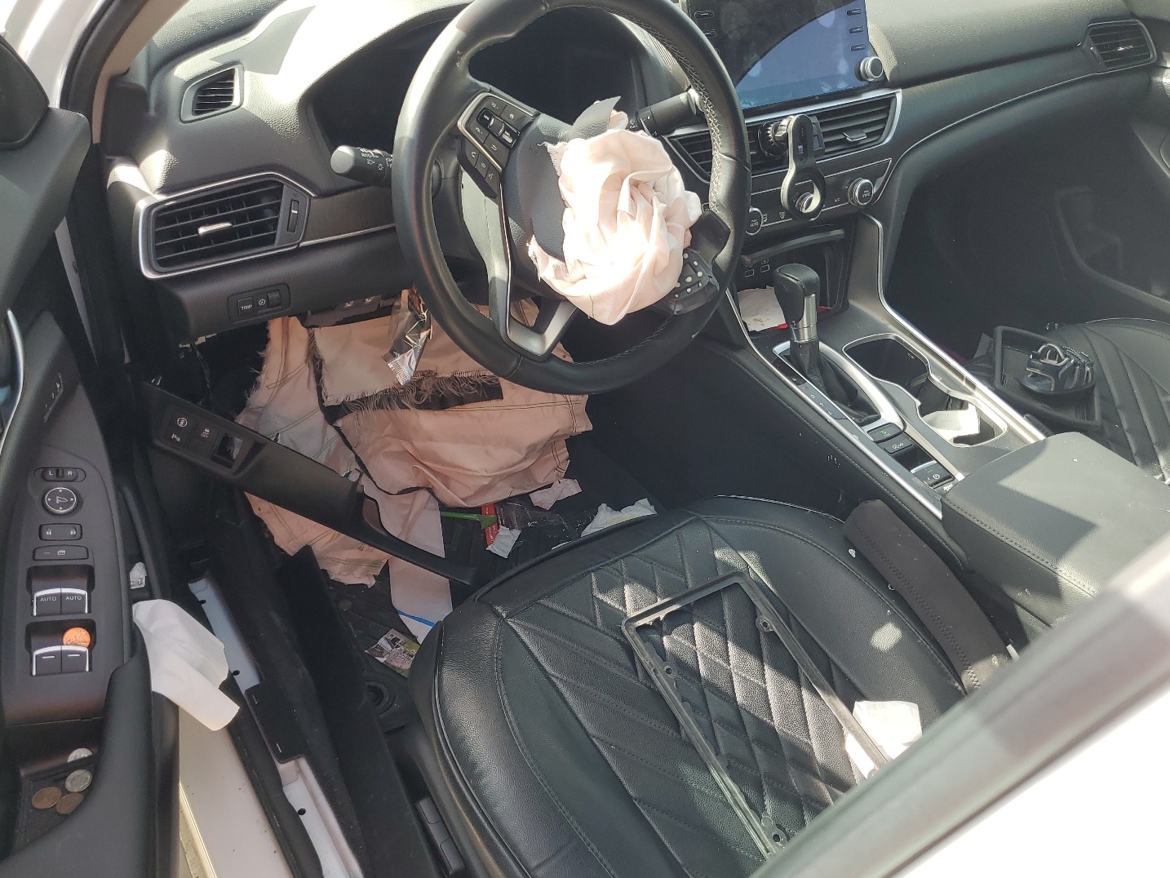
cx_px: 592
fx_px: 980
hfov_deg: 61.6
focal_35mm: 29
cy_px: 445
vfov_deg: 48.2
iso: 50
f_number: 1.5
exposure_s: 1/256
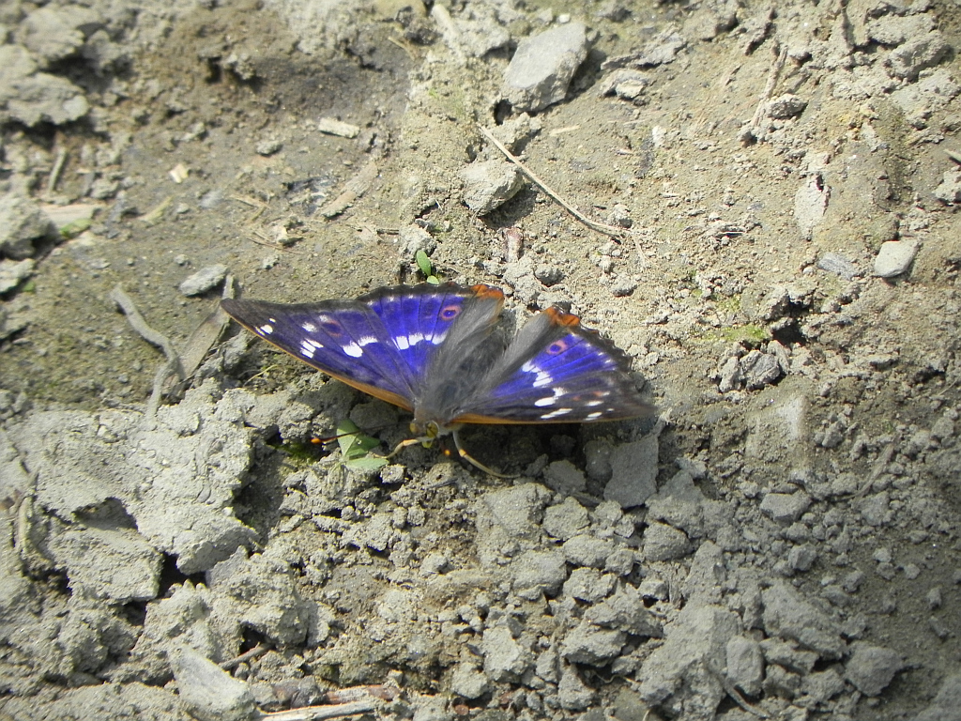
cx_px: 480
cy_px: 360
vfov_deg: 2.2
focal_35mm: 678
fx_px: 18822
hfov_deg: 2.9
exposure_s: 1/174
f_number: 5
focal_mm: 120
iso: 160
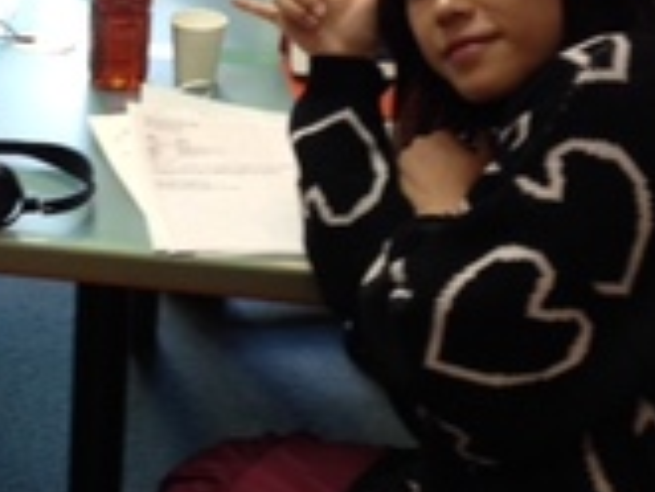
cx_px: -24
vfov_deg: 18.1
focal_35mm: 80
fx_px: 1515
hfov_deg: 23.2
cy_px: 24
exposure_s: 1/20
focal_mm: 4.12
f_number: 2.4
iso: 80
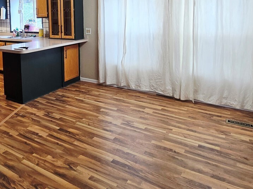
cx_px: 62
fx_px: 212
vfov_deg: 45.2
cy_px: 31
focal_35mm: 29
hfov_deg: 58.3
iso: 200
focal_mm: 2.2
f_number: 2.2
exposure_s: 1/60.2
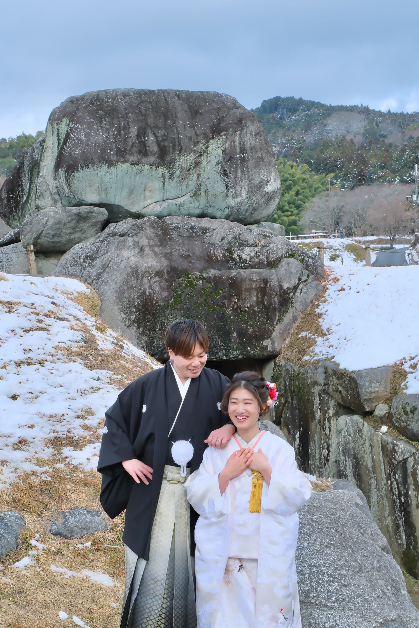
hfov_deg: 28.1
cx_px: 210
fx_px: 838
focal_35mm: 48
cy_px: 314
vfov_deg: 41.1
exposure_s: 1/250
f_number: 11
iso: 800
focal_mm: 32
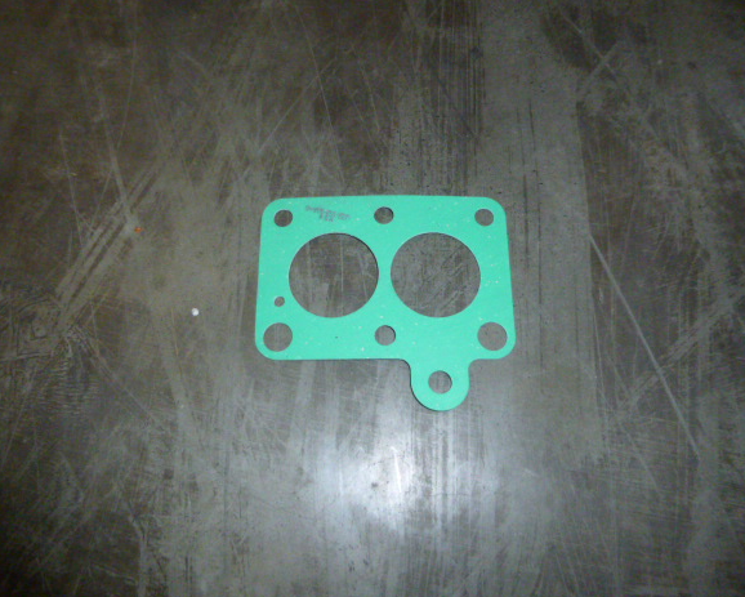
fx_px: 596
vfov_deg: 53.2
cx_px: 357
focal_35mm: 27
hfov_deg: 64.0
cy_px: 295
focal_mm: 4.5
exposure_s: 1/60
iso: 400
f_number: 3.1
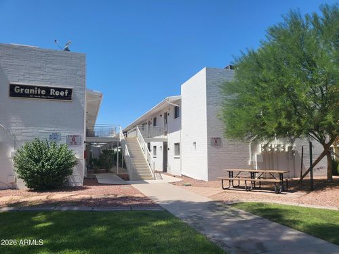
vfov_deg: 53.1
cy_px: 127
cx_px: 170
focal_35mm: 26
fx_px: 255
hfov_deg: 67.3
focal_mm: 4.25
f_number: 1.8
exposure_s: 1/2993
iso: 50
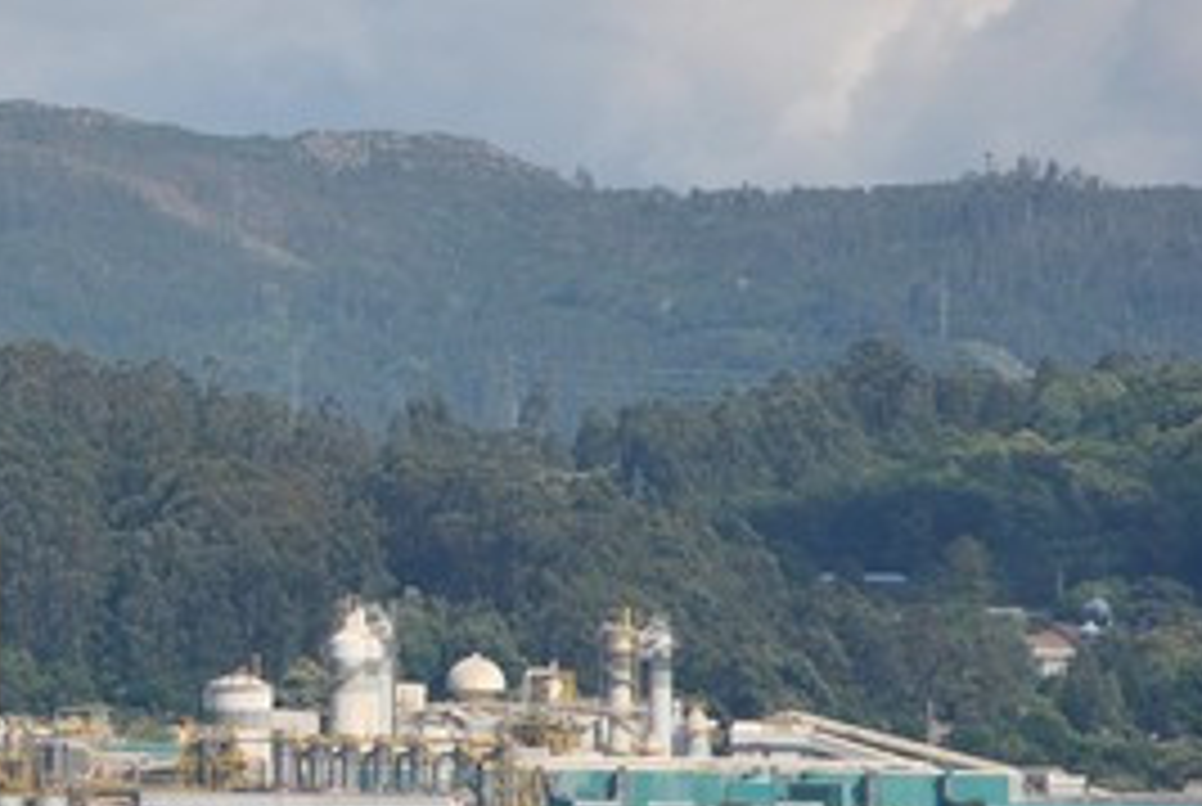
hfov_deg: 3.9
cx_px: -504
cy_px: 338
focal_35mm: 521
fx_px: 17424
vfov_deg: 2.6
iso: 100
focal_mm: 116
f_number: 6.3
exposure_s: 1/640
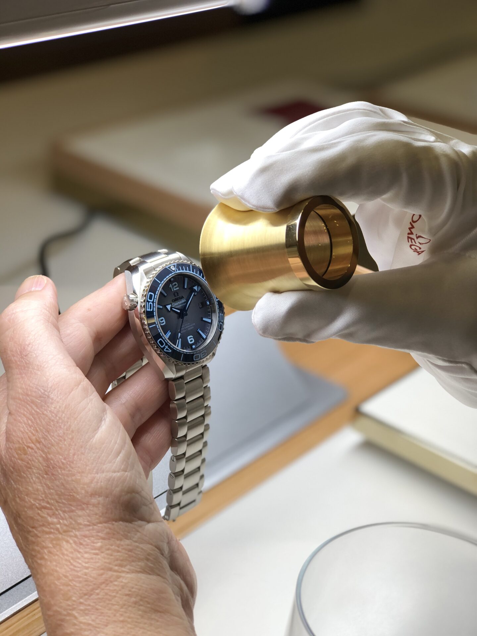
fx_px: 1047
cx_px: 238
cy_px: 318
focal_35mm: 57
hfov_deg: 25.7
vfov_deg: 33.8
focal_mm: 6.6
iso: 20
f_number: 2.8
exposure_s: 1/100
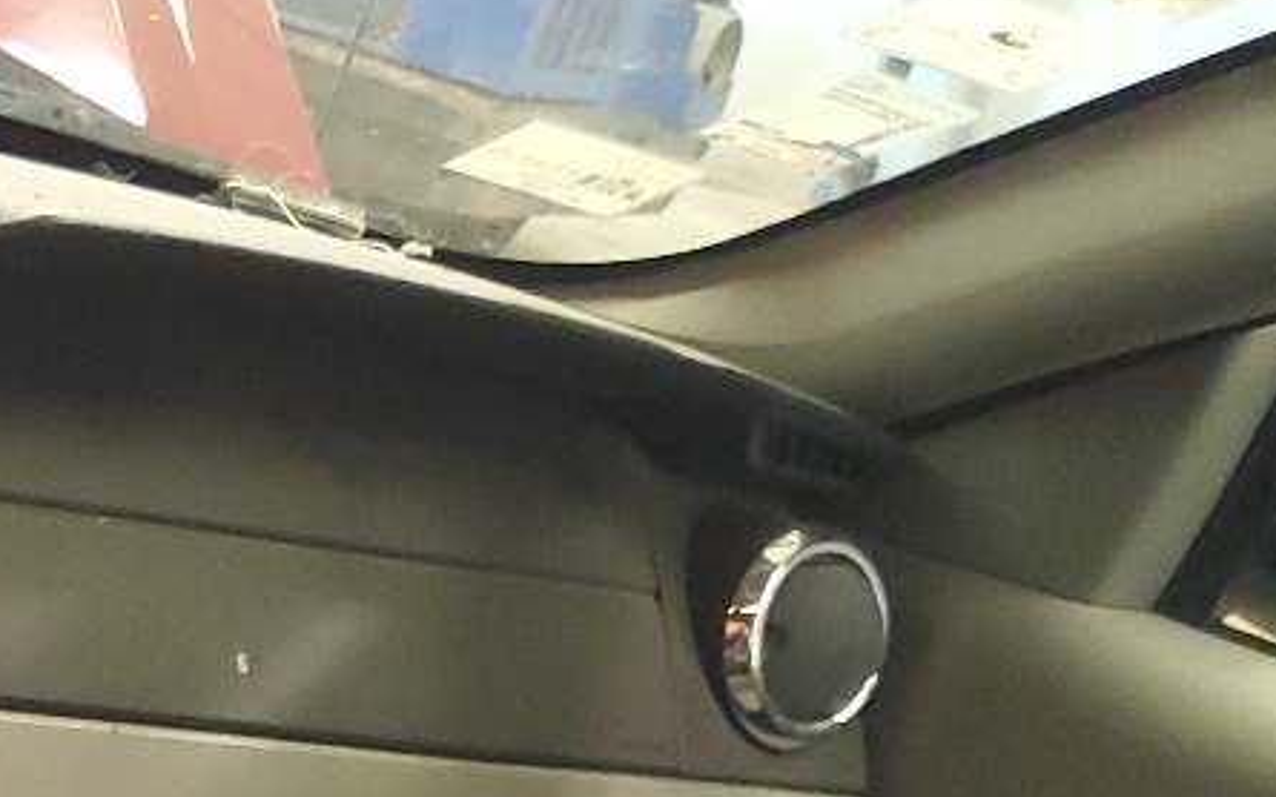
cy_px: 826
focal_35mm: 99
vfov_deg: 13.0
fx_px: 3442
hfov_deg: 18.1
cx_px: -768
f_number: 1.5
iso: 289
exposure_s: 1/30
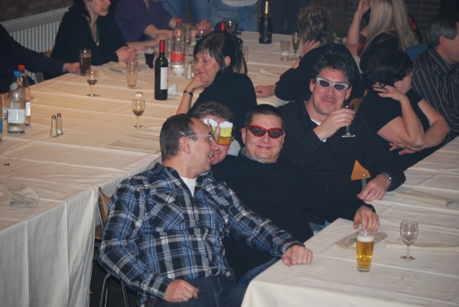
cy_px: 154
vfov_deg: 10.2
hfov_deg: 15.2
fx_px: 1722
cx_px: 230
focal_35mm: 135
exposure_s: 1/60
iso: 800
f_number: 4.8
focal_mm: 90
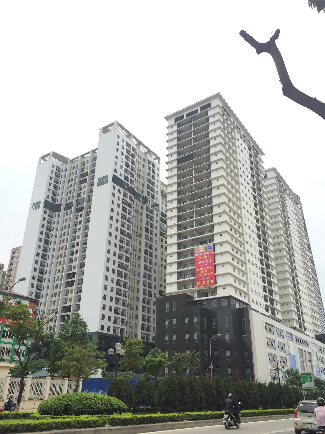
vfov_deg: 60.0
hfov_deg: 46.8
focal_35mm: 30
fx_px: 376
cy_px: 217
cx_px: 162
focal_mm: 4.12
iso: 32
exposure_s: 1/1466
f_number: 2.2
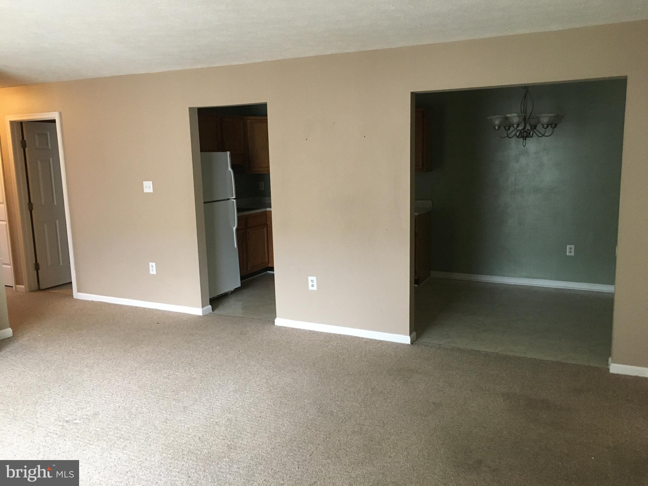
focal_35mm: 29
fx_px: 543
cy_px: 243
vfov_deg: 48.2
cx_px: 324
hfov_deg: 61.7
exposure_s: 1/30
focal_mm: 4.15
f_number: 2.2
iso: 160
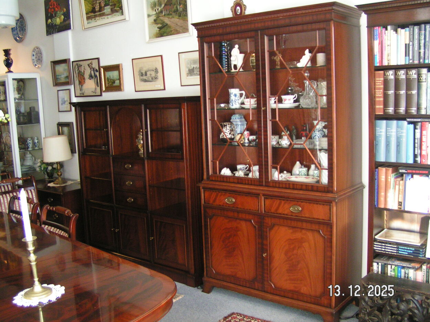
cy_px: 161
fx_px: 348
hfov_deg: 63.4
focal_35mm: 28
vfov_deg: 49.8
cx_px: 215
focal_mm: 4.4
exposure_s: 1/25
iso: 200
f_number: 2.8
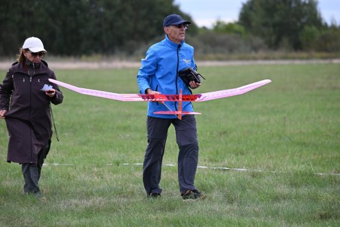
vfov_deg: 5.7
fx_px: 2268
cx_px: 170
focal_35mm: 240
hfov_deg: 8.6
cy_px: 114
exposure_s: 1/1250
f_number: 5.6
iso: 640
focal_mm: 240
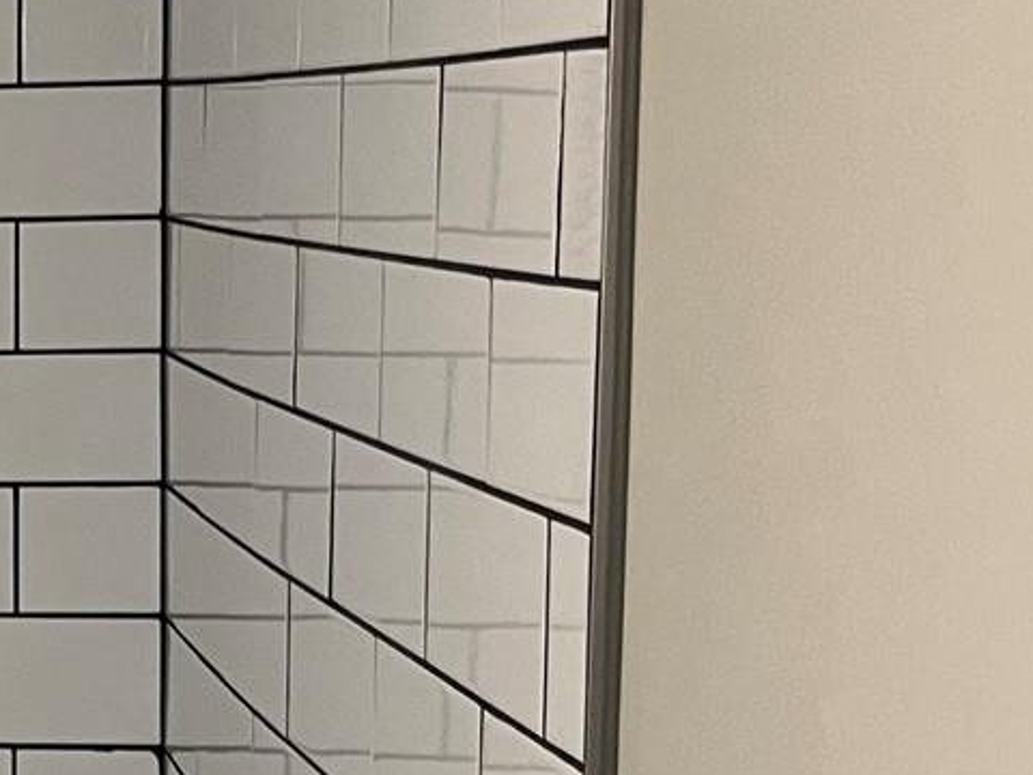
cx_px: -882
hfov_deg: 15.1
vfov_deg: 13.3
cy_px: 454
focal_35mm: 111
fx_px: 3312
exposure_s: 1/60
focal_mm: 5.7
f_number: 1.5
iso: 125
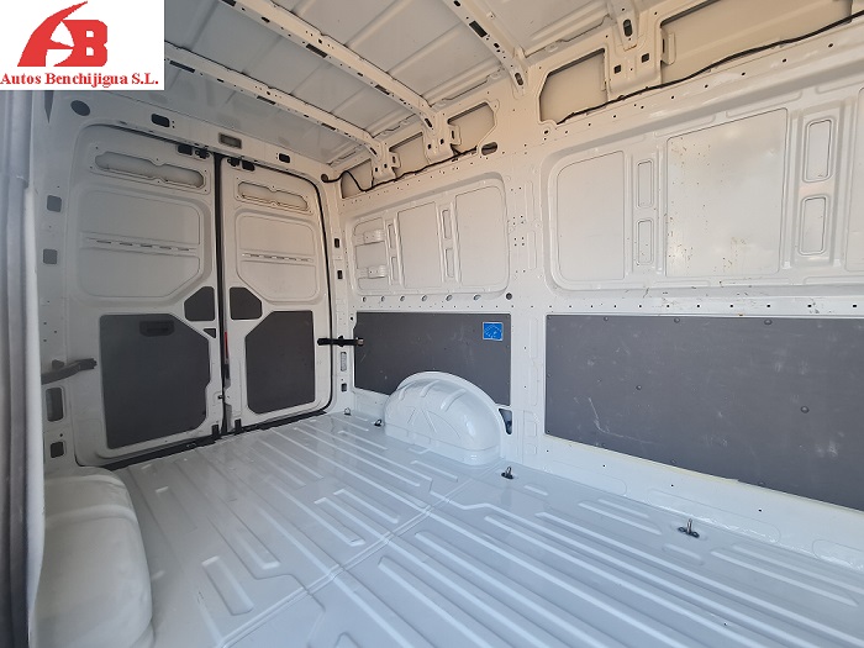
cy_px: 324
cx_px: 432
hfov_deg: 106.2
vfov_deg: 89.9
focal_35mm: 13
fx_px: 324
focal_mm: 2.2
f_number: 2.2
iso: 100
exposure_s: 1/120
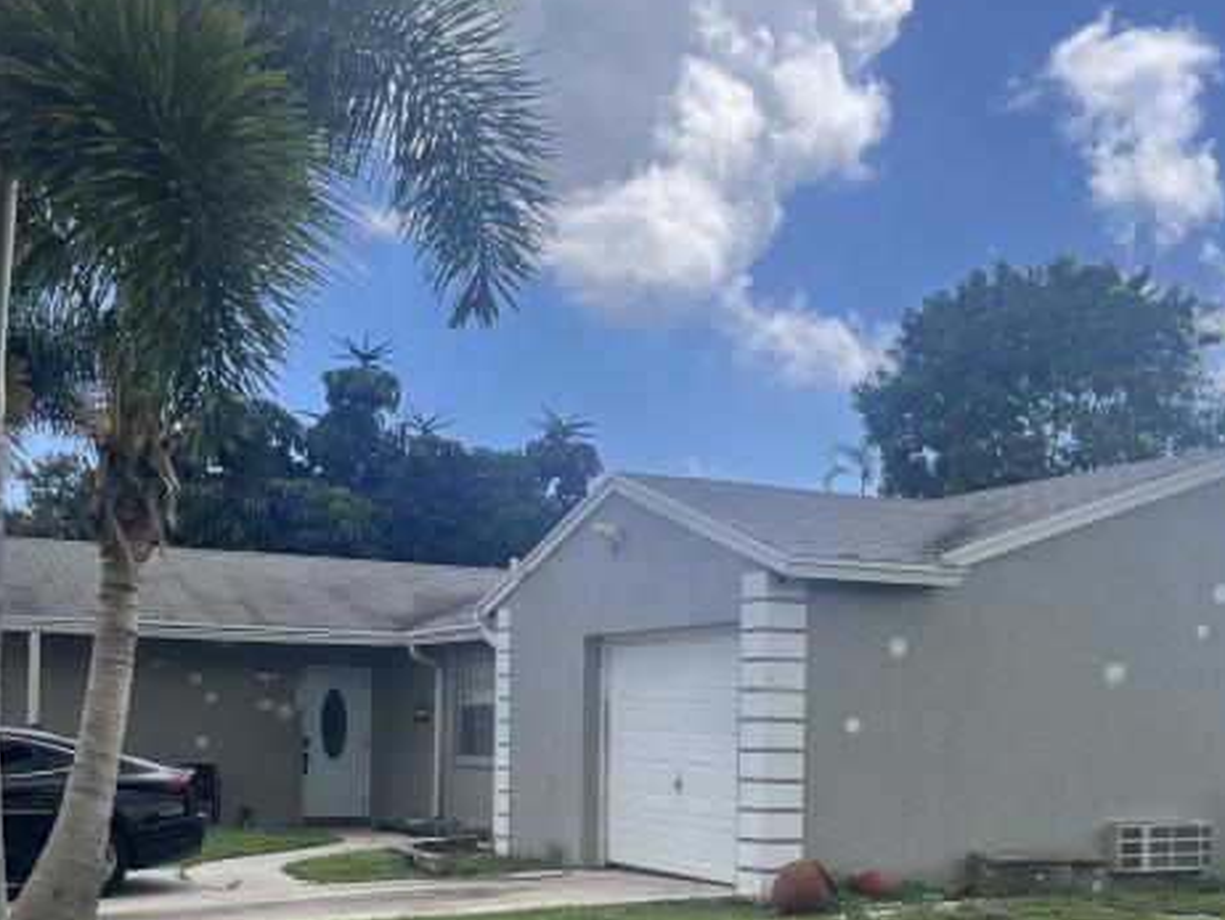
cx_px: 626
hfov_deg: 35.5
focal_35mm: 54
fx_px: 1912
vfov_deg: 26.5
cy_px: 753
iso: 50
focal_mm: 5.1
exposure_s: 1/2179
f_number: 1.6
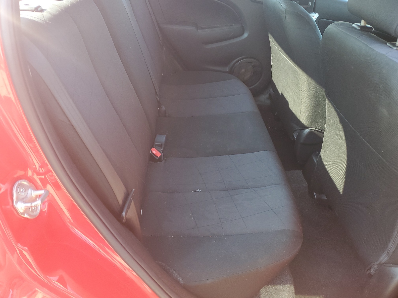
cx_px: 199
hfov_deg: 67.3
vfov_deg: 53.1
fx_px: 299
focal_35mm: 26
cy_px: 149
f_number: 1.5
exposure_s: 1/120
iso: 70
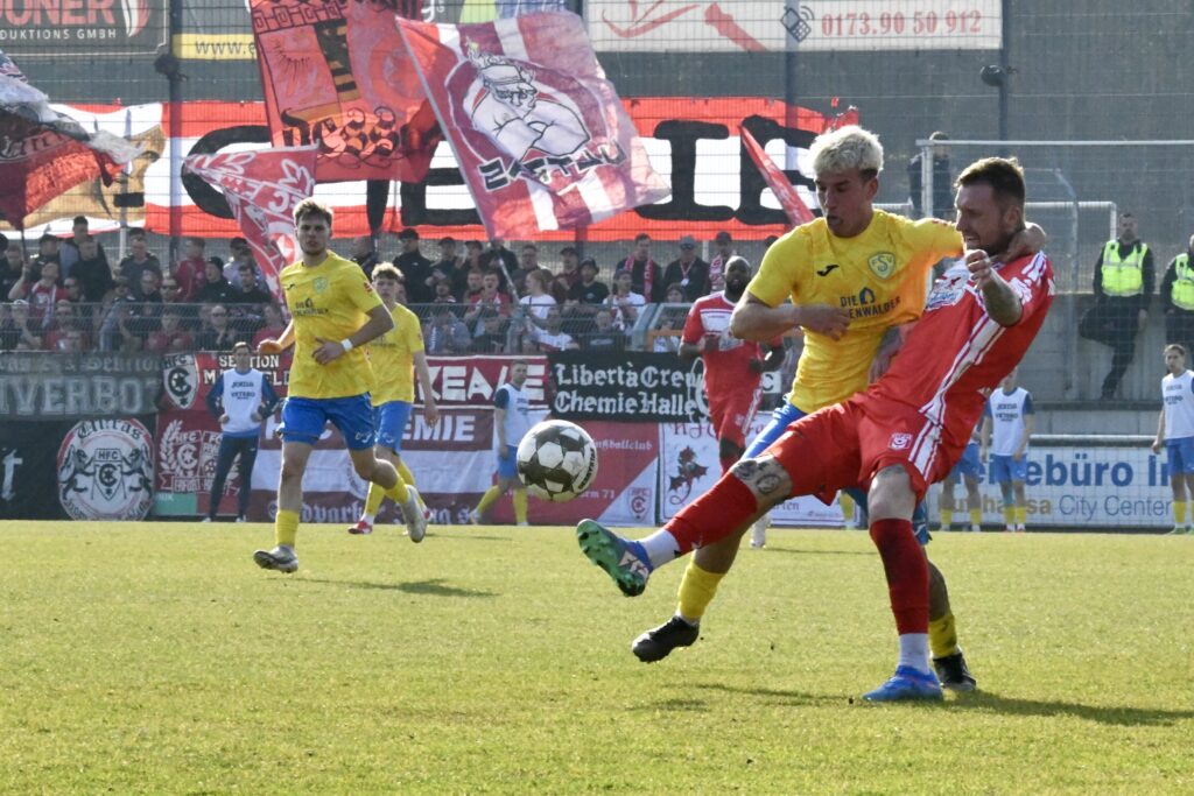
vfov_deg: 7.4
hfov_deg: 11.1
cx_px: 597
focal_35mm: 185
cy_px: 398
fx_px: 6136
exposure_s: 1/1600
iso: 8000
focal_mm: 185
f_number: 22
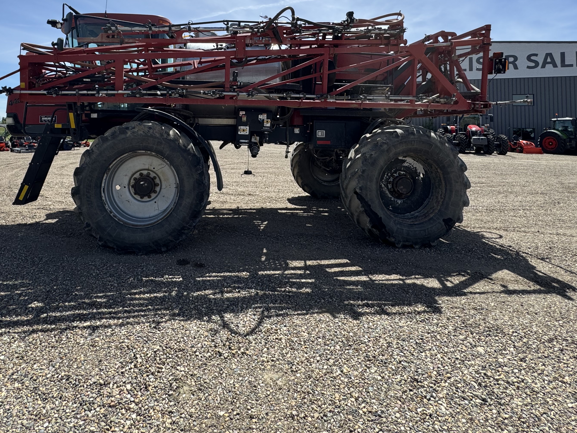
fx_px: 350
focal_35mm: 21
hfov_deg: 78.5
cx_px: 244
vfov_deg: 60.3
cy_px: 114
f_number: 2.2
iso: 50
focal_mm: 2.22
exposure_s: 1/1536
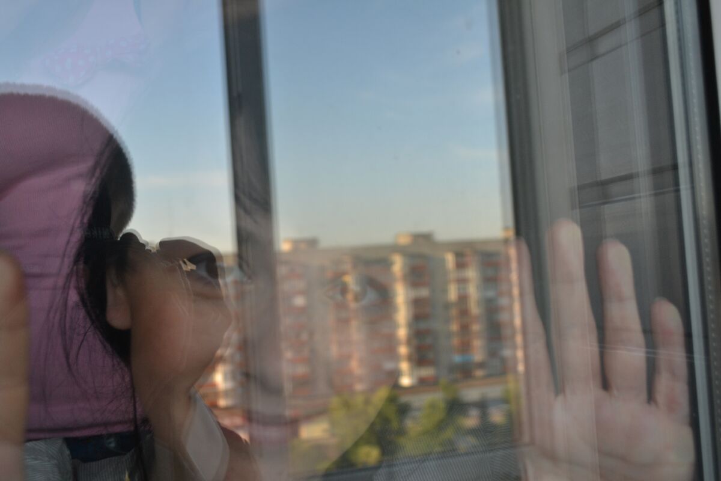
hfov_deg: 53.1
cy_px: 240
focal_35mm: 36
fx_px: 721
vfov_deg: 36.9
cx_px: 360
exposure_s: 1/125
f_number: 5.6
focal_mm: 24
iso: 360
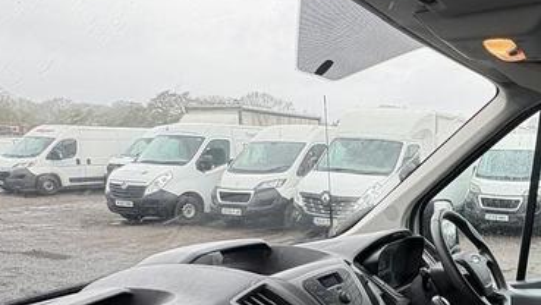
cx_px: 482
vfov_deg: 31.4
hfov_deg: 48.6
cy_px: 236
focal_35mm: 37
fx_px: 531
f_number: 2.2
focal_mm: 2.22
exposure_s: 1/266
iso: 50
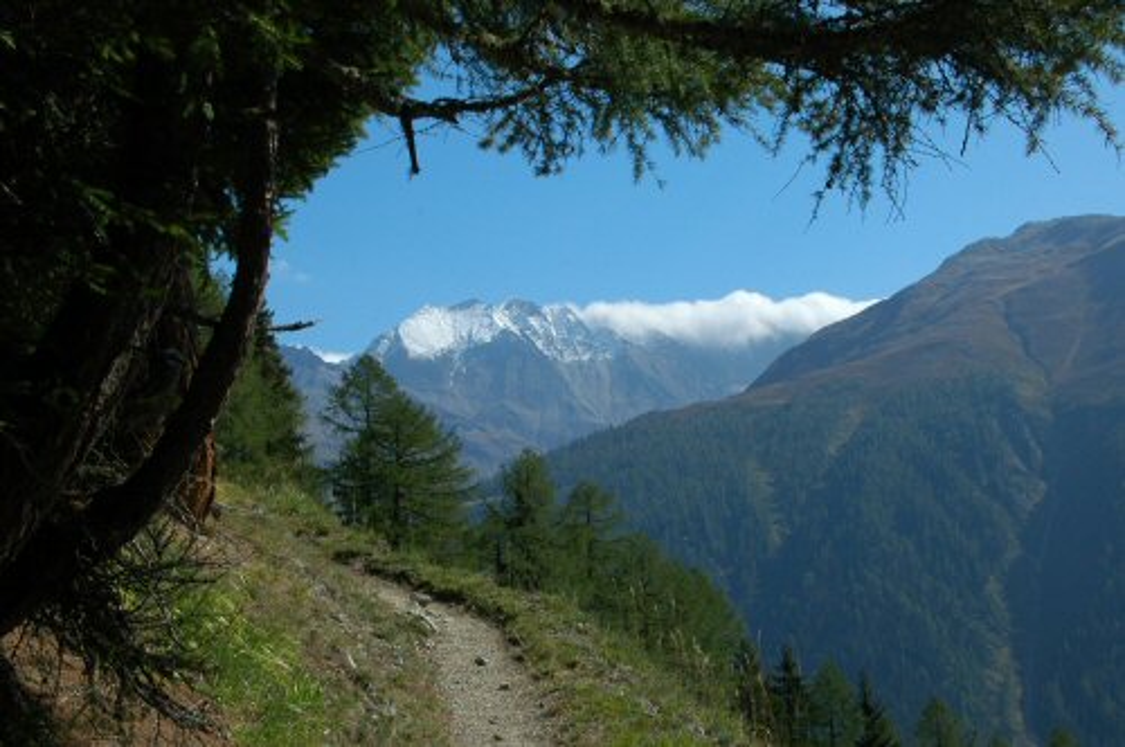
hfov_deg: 35.1
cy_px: 374
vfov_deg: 23.7
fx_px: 1779
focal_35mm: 57
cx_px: 562
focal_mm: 38
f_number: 16
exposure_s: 1/125
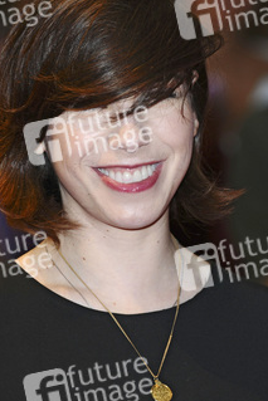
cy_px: 199
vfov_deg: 6.6
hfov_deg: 4.4
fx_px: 3465
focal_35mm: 311
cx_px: 125
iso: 320
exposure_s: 1/160
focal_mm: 165
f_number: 4.5
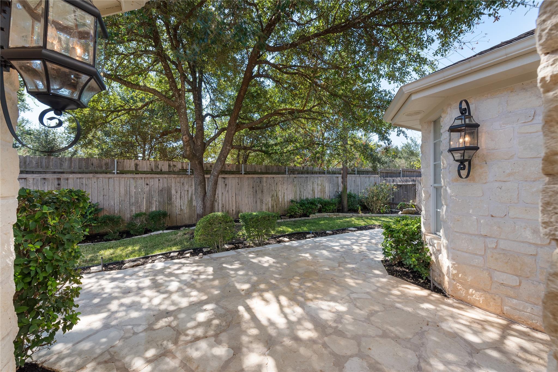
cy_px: 186
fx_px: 233
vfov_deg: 77.3
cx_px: 279
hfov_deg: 100.4
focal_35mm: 15
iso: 400
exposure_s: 1/250
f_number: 8
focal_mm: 15
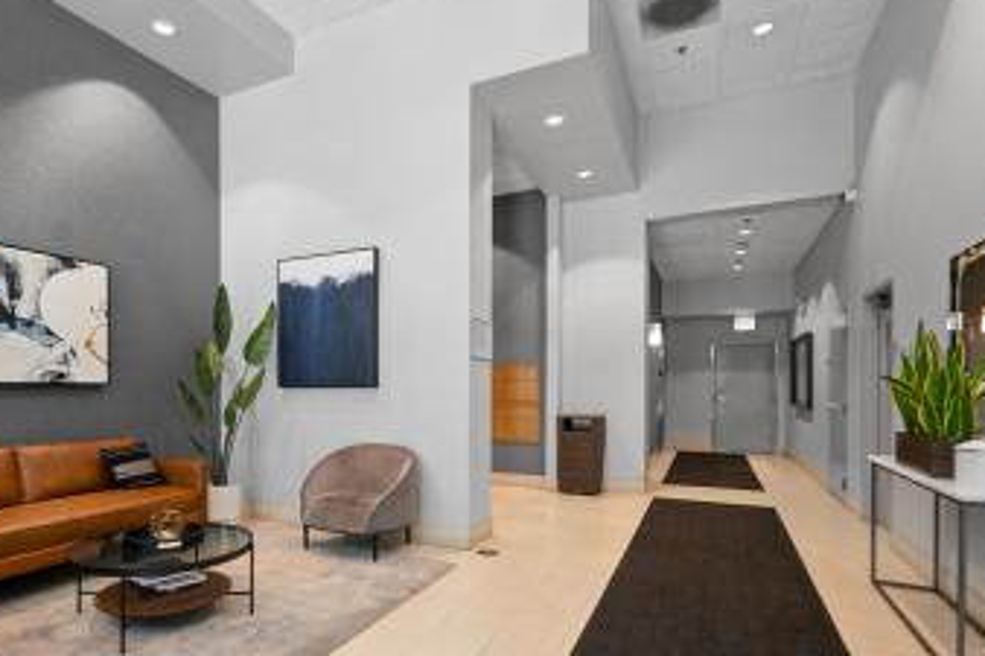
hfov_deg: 82.6
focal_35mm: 20
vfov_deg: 61.3
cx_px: 379
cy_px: 394
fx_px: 547
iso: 250
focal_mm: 10
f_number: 6.3
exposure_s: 1/5
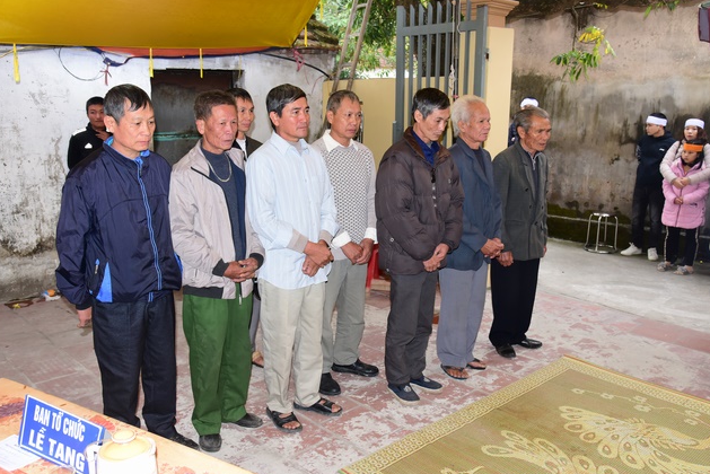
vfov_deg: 42.4
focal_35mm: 31
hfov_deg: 60.3
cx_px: 353
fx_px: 612
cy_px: 239
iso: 800
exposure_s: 1/60
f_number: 5.6
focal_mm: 30
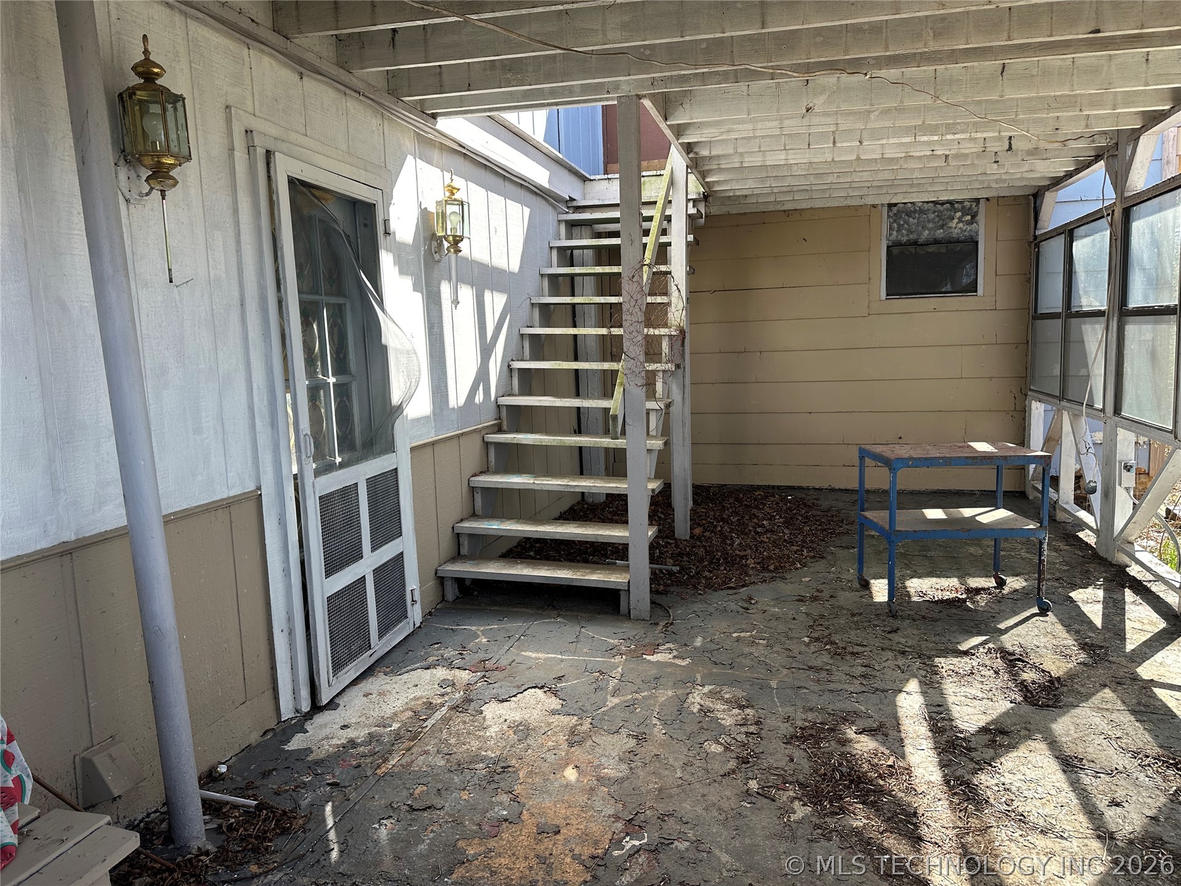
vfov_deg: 56.8
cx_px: 590
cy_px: 443
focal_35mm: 24
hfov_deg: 71.6
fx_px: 819
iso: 80
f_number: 1.78
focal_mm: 6.86
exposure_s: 1/428
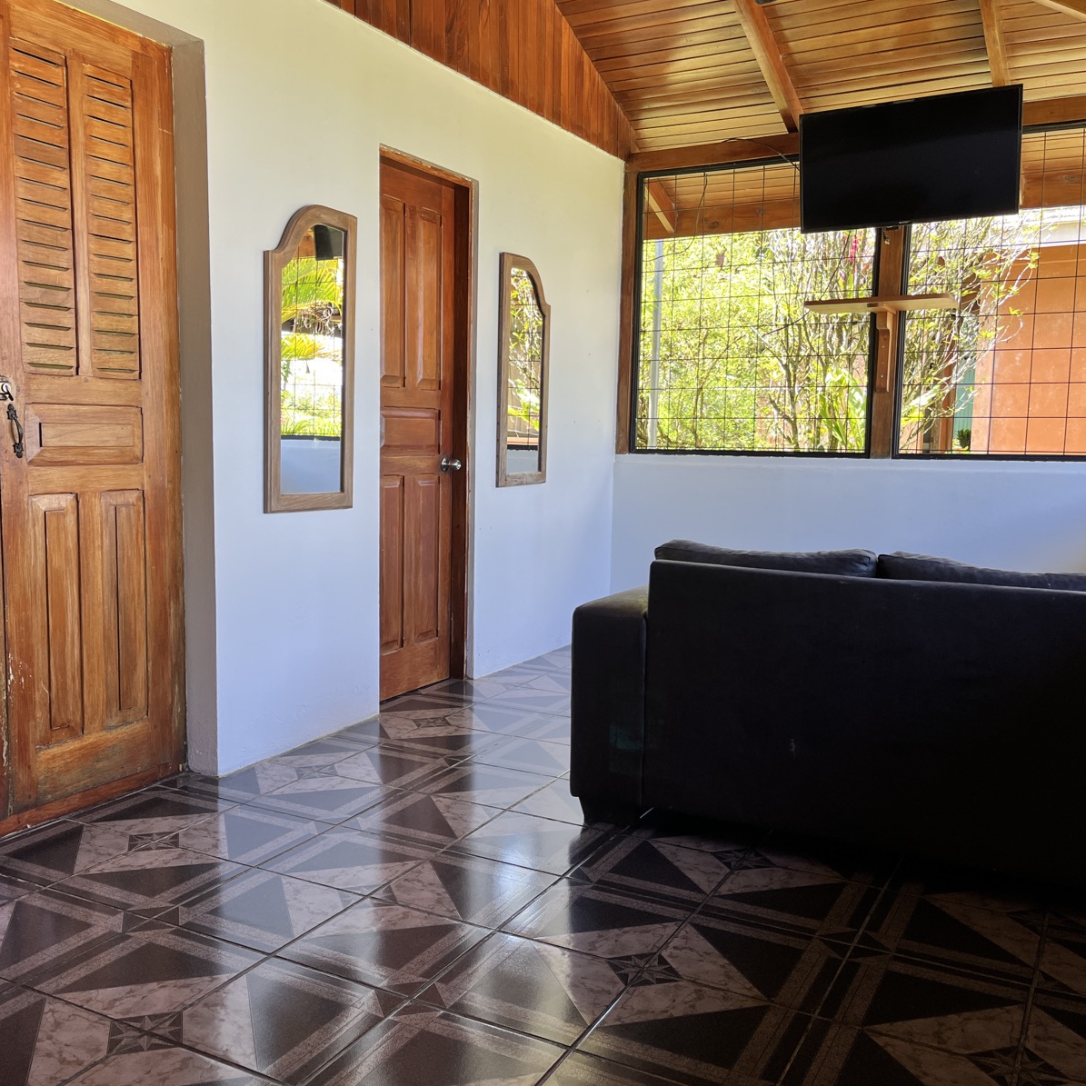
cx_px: 467
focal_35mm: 31
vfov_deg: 52.5
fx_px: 1100
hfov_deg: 52.4
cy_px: 548
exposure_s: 1/121
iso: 50
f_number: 1.6
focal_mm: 5.1
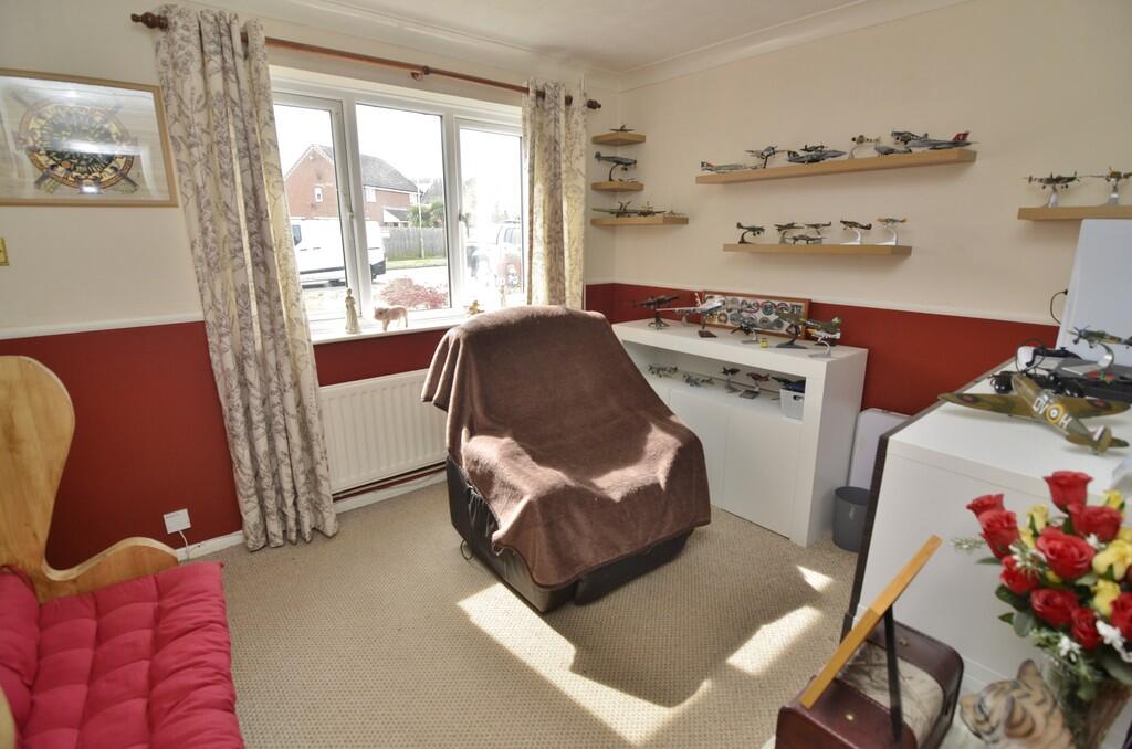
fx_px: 518
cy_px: 374
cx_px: 566
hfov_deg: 95.1
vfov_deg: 71.8
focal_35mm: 16
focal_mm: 11
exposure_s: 1/80
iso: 200
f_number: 4.5
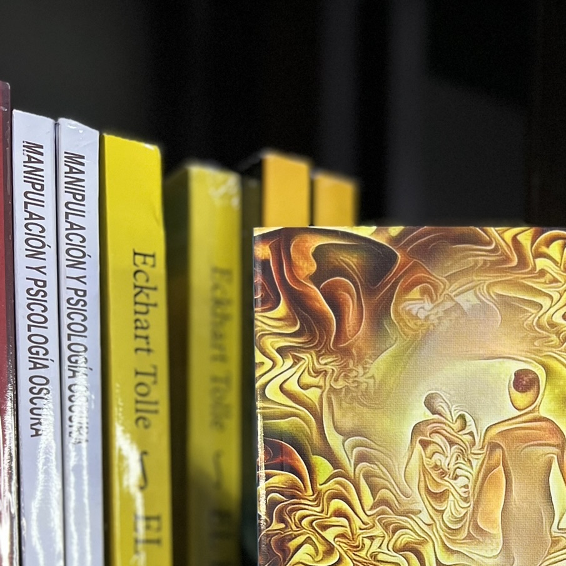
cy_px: 635
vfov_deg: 29.3
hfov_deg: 31.7
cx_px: 475
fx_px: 962
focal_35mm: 52
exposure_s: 1/60
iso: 250
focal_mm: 5.7
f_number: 1.5
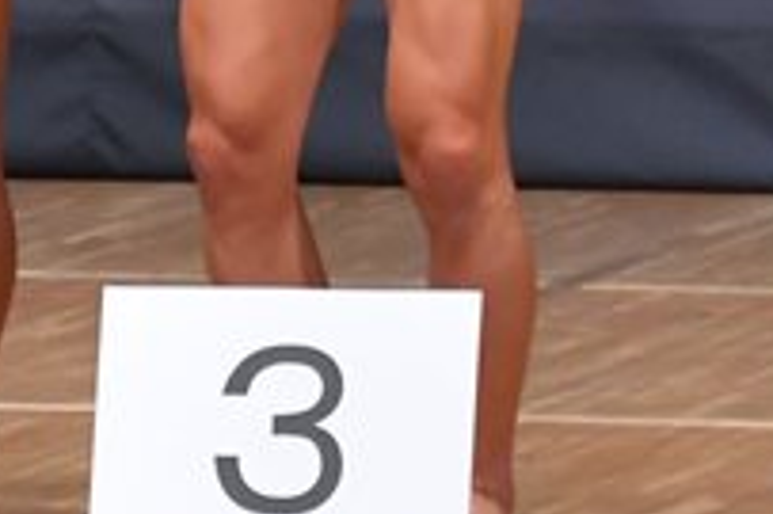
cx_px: -440
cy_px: -331
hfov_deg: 2.1
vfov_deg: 1.4
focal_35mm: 972
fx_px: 20854
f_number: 5.6
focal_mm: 170
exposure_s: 1/400
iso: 6400
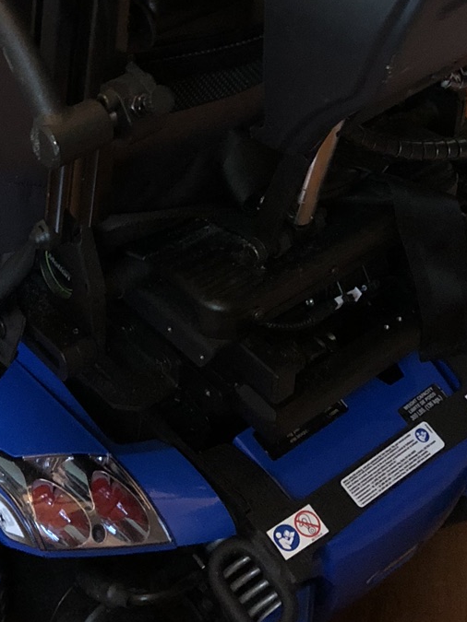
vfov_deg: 22.1
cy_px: -11
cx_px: 103
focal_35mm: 85
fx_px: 1529
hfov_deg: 17.2
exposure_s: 1/4
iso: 125
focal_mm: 3.99
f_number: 1.8
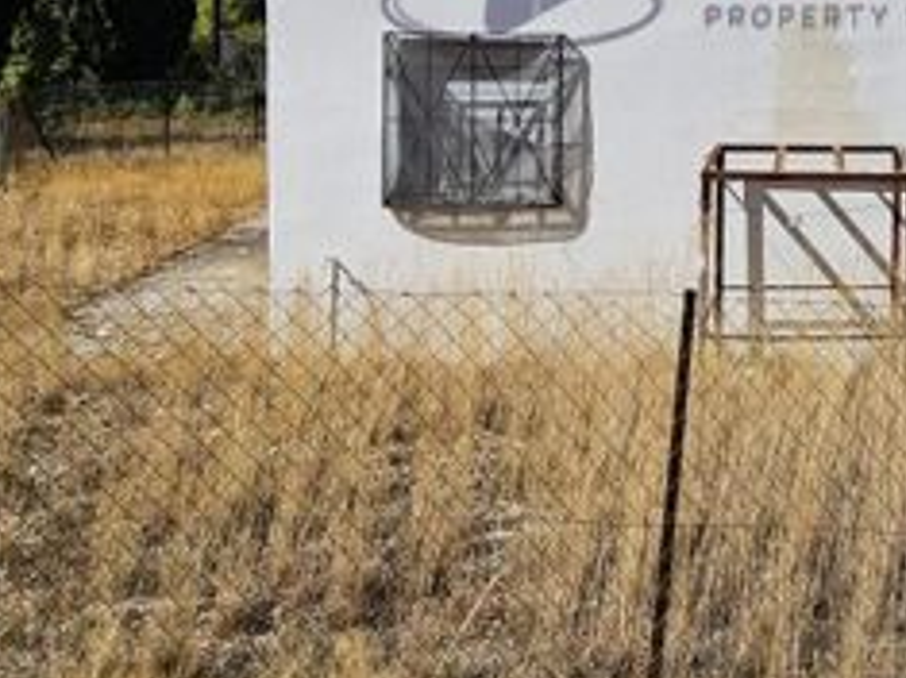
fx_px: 1020
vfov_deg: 33.4
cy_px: -12
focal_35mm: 39
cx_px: 877
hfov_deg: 42.3
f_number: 2.2
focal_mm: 2.2
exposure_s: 1/3945
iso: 50
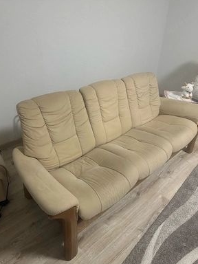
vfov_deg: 69.4
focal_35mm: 25
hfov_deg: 54.9
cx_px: 96
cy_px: 133
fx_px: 191
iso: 400
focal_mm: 6.86
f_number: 1.78
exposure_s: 1/50
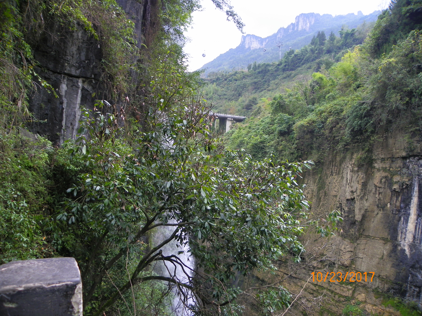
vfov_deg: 53.1
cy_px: 158
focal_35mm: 26
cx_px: 211
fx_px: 317
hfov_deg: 67.3
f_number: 2.8
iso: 64
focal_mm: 4.6
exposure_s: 1/125
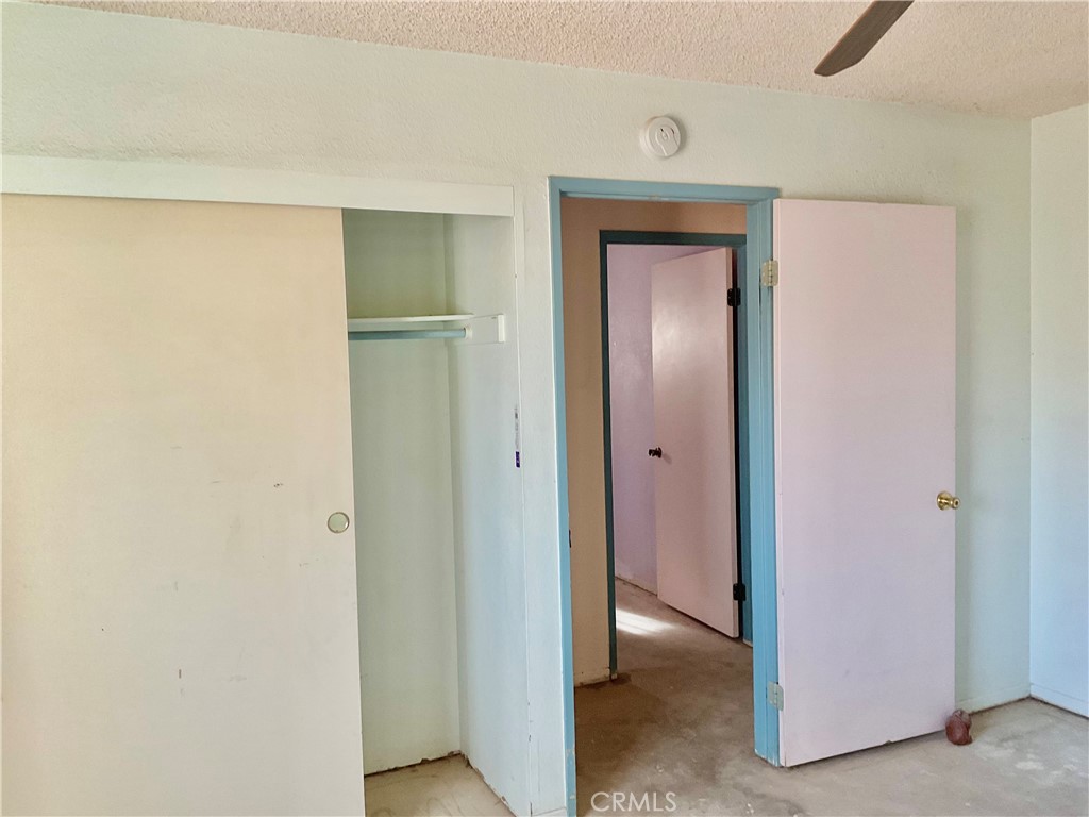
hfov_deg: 61.7
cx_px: 544
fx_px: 912
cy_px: 408
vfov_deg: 48.2
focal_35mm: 29
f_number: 1.8
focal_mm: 3
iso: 80
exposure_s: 1/60
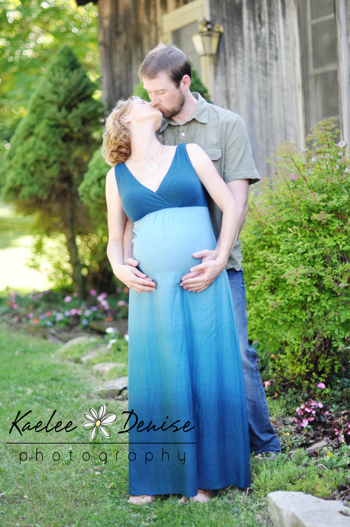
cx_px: 175
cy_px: 264
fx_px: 1097
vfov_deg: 27.0
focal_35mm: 75
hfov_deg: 18.1
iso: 320
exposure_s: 1/1600
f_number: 1.4
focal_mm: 50
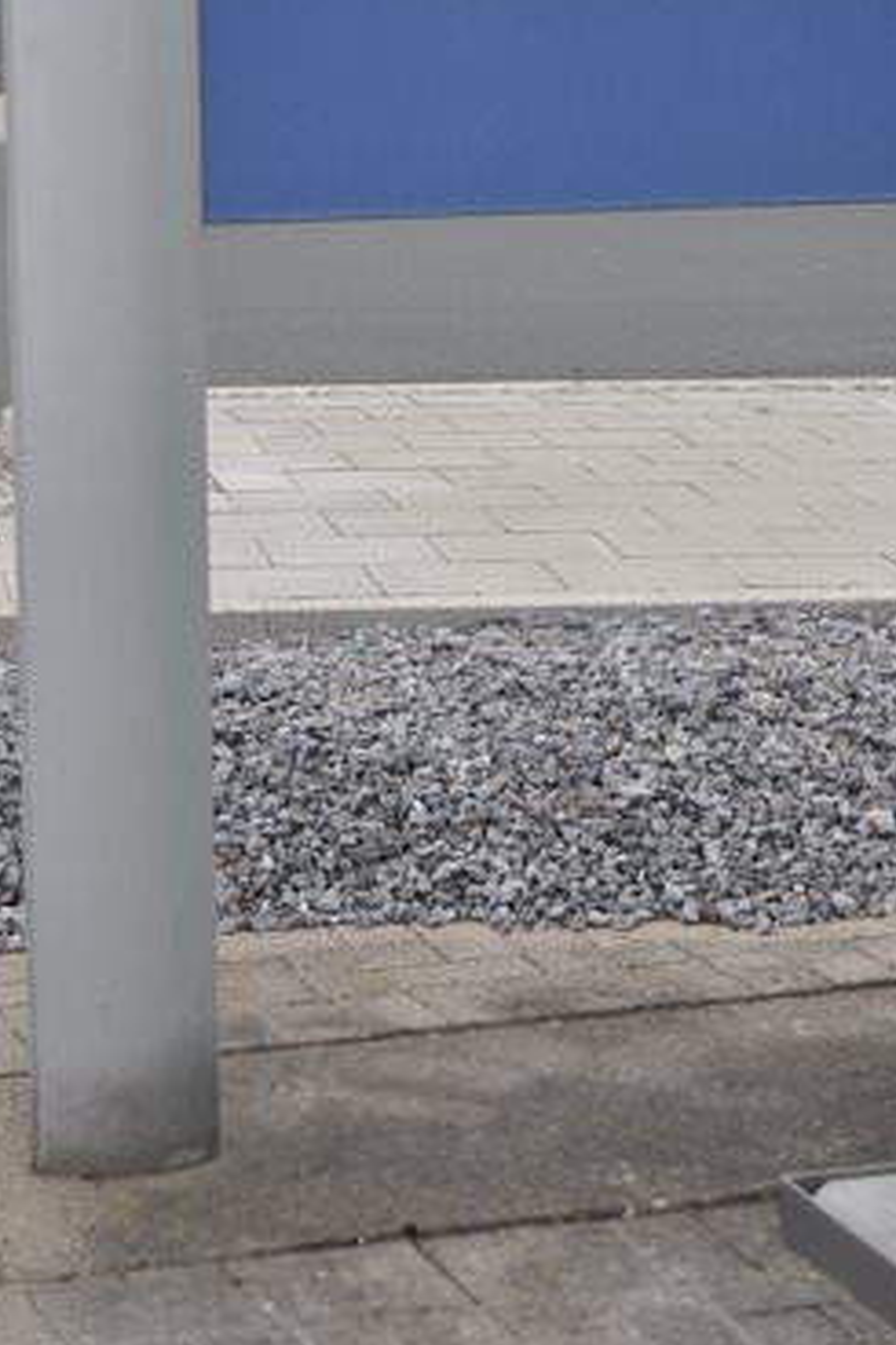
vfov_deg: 19.7
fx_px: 3849
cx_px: 475
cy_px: 355
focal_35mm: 103
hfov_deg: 13.3
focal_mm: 42
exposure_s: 1/125
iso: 360
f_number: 5.6
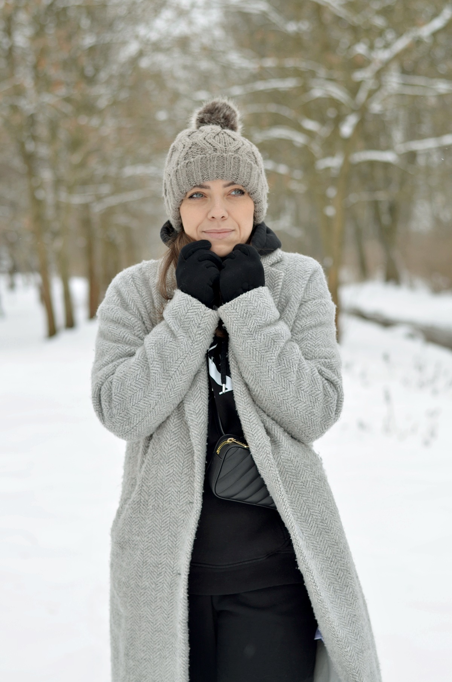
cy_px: 341
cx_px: 226
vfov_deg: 27.0
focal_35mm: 75
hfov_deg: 18.1
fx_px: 1419
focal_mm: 50
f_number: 2.8
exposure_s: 1/200
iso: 100
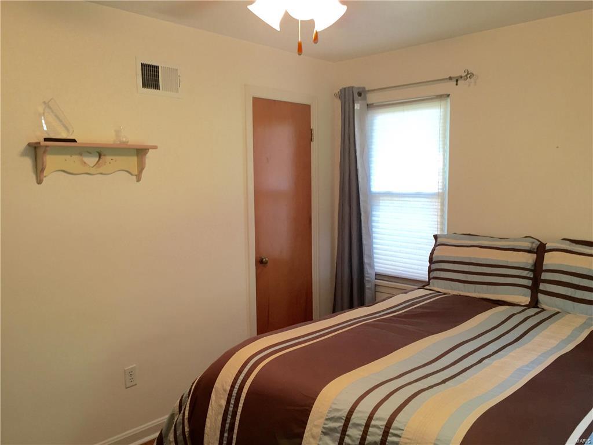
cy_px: 222
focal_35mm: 29
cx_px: 296
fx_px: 497
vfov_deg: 48.2
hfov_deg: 61.7
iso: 64
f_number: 2.2
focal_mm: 4.15
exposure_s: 1/30
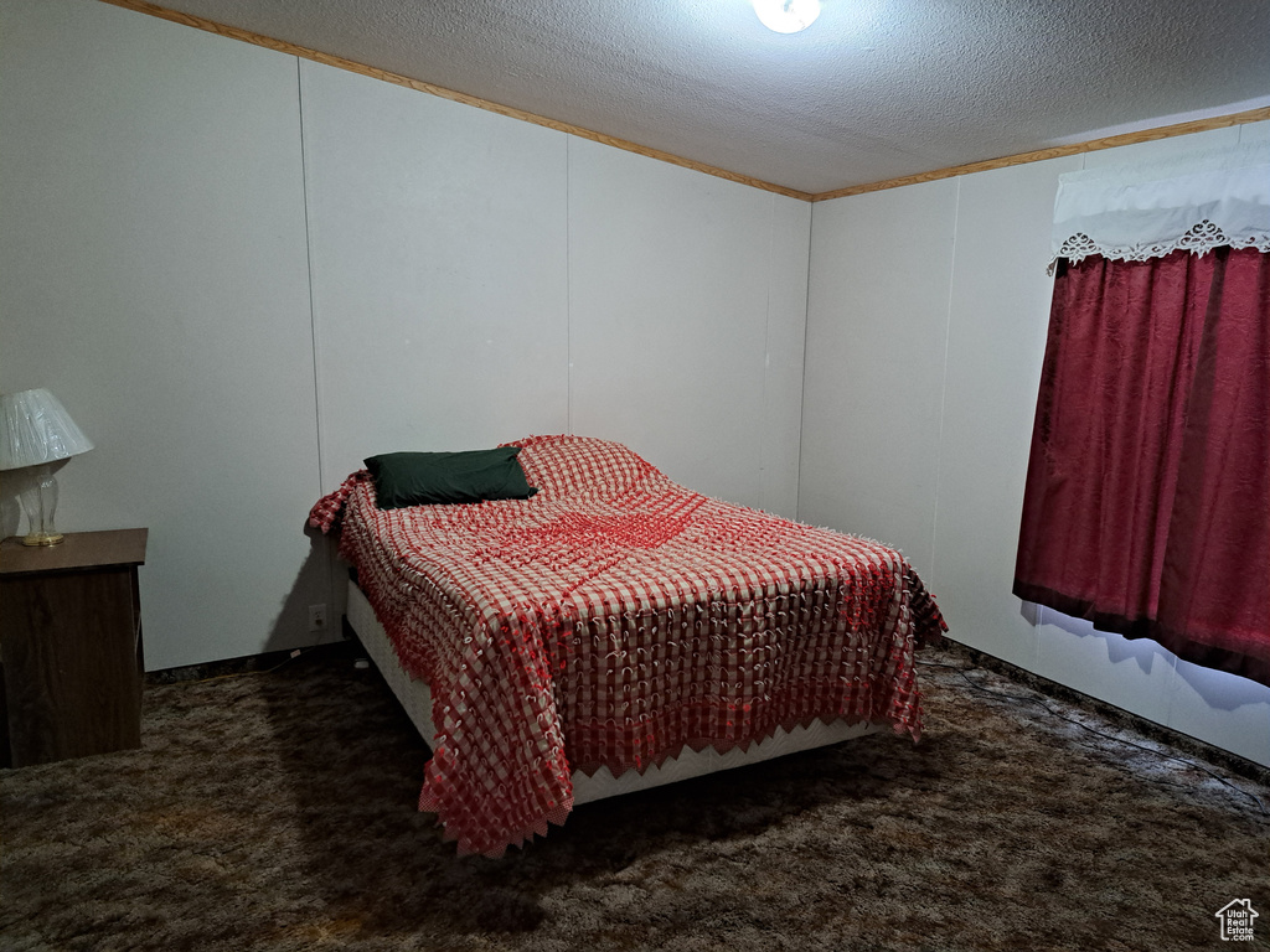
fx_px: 881
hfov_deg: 71.6
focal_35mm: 24
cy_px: 476
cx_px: 635
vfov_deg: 56.8
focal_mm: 5.23
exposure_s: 1/30
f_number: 1.8
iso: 400
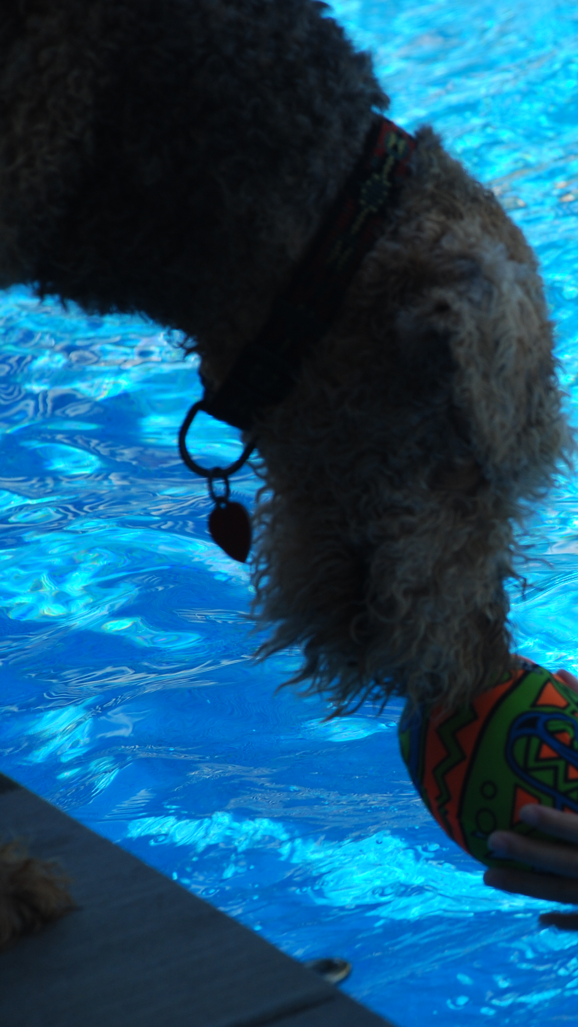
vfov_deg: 9.1
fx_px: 6430
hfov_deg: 5.1
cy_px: 513
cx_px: 759
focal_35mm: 236
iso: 110
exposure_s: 1/125
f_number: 8
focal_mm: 100
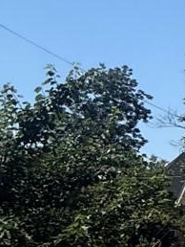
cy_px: 99
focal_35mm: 104
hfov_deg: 8.9
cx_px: 674
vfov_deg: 18.9
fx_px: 740
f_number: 2.2
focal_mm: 2.22
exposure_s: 1/2092
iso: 50
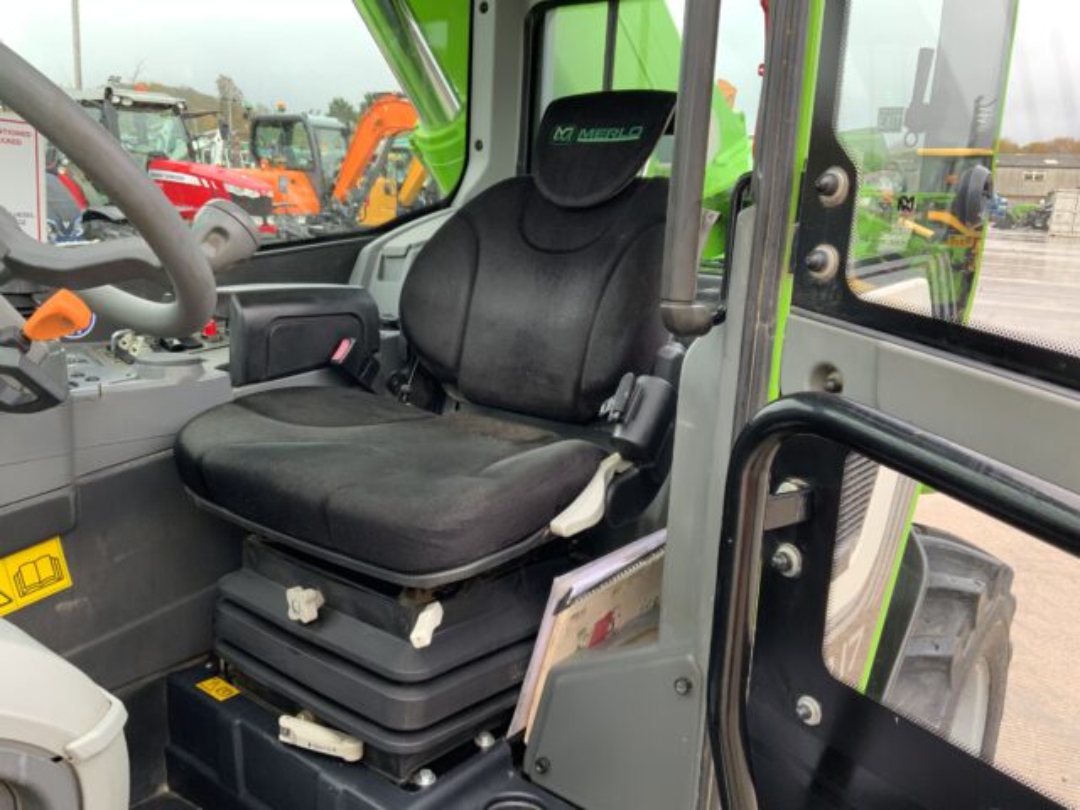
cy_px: 405
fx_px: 905
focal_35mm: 29
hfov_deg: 61.7
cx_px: 540
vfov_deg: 48.2
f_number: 1.8
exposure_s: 1/122
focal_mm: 3
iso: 64
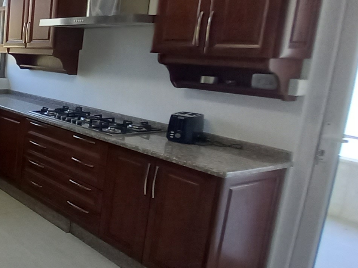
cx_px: -103
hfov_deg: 36.0
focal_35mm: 35
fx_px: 362
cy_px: 115
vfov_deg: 40.6
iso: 100
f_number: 2.2
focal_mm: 1.13
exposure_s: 1/50
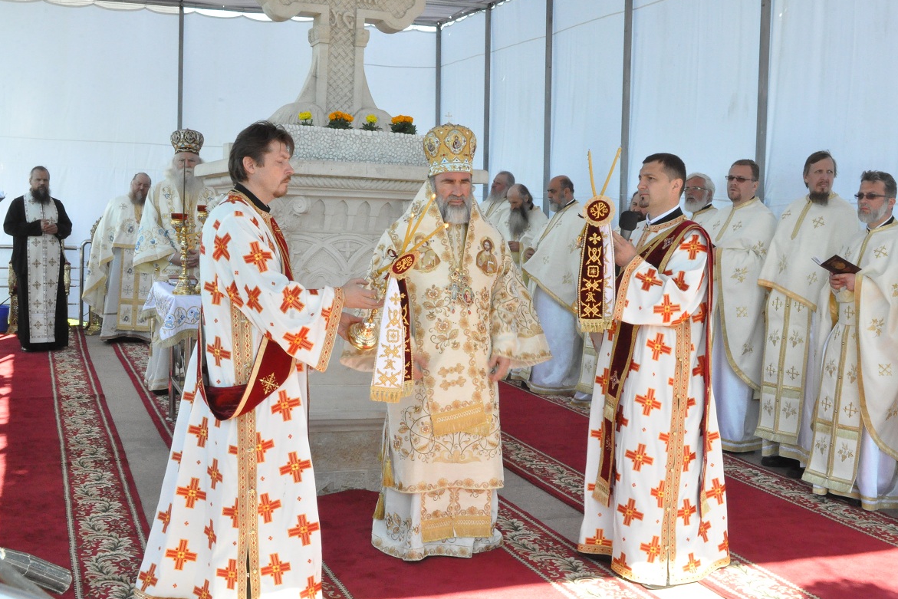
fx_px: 1110
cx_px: 454
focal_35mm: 45
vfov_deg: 30.2
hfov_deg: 44.0
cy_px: 300
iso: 3200
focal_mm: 29
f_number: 22
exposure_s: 1/80
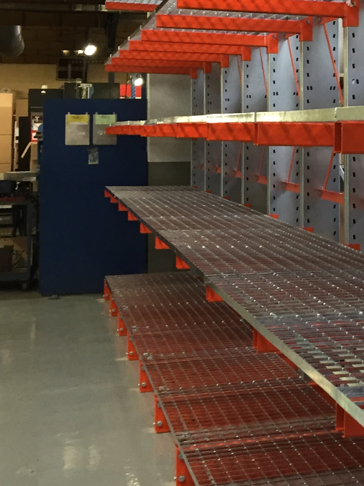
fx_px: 1094
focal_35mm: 78
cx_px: 445
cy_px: 91
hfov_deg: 17.9
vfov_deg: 24.6
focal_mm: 4.15
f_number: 2.2
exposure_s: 1/33
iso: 160
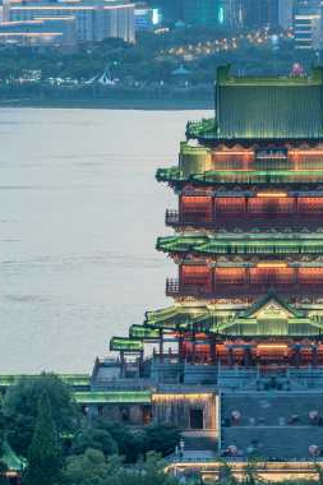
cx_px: 274
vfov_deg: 5.6
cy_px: -64
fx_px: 4903
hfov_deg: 3.8
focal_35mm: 364
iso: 125
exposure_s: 1/8
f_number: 8
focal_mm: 135
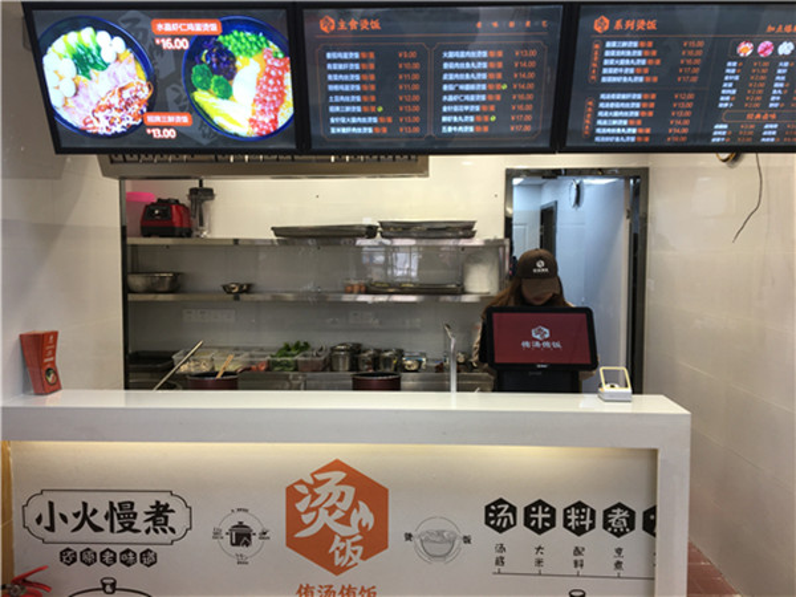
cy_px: 298
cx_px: 398
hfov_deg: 61.7
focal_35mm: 29
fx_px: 667
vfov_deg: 48.2
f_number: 2.2
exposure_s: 1/50
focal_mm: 4.15
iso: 25
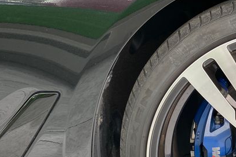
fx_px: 446
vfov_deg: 20.0
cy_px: 100
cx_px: 248
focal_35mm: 68
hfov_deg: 27.6
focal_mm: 4.25
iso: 64
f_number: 1.8
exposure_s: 1/100
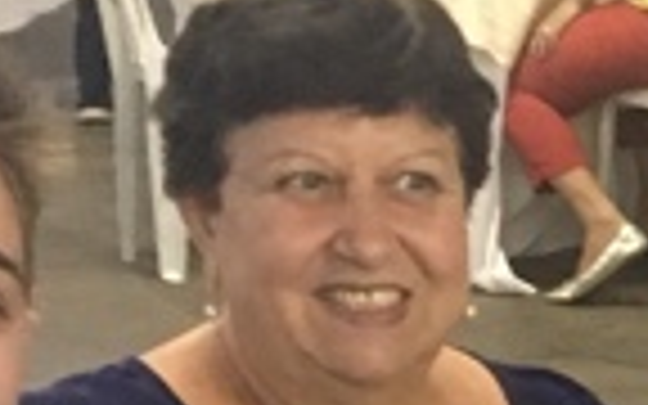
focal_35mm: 214
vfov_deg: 5.7
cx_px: 1328
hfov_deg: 9.2
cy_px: 1197
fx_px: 3779
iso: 200
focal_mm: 4.15
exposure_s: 1/15
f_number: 2.2
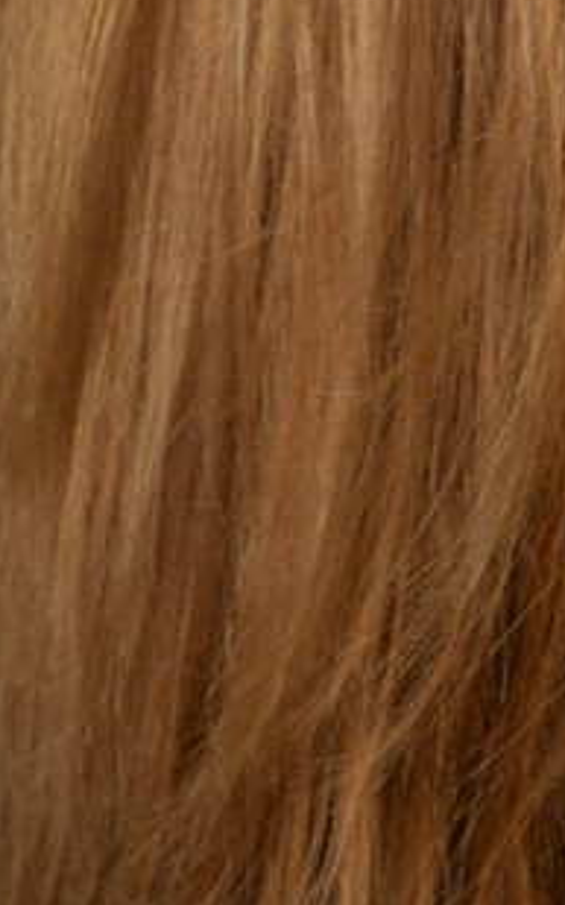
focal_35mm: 602
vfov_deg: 3.5
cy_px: -441
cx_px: 1216
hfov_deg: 2.2
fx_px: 14838
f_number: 5.3
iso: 500
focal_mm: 80
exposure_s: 1/100
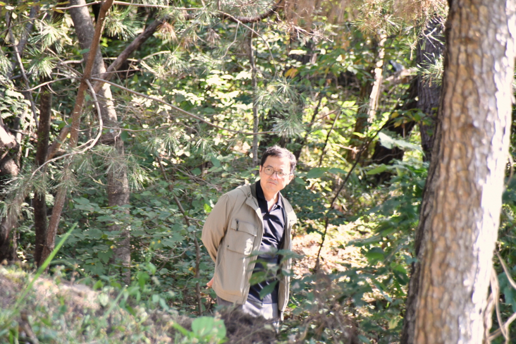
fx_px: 5375
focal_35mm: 375
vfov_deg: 3.7
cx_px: 258
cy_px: 172
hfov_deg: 5.5
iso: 800
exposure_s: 1/80
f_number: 6.3
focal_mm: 250
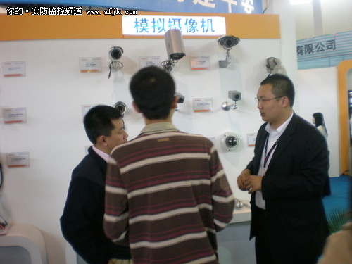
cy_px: 132
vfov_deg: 37.7
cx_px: 176
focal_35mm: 38
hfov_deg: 49.0
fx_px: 386
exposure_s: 1/21.7
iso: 200
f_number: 3.1
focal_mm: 6.3
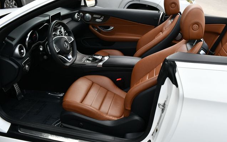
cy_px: 67
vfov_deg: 34.4
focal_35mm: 37
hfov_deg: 52.7
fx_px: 229
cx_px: 114
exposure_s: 1/250
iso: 200
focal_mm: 18
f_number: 5.6
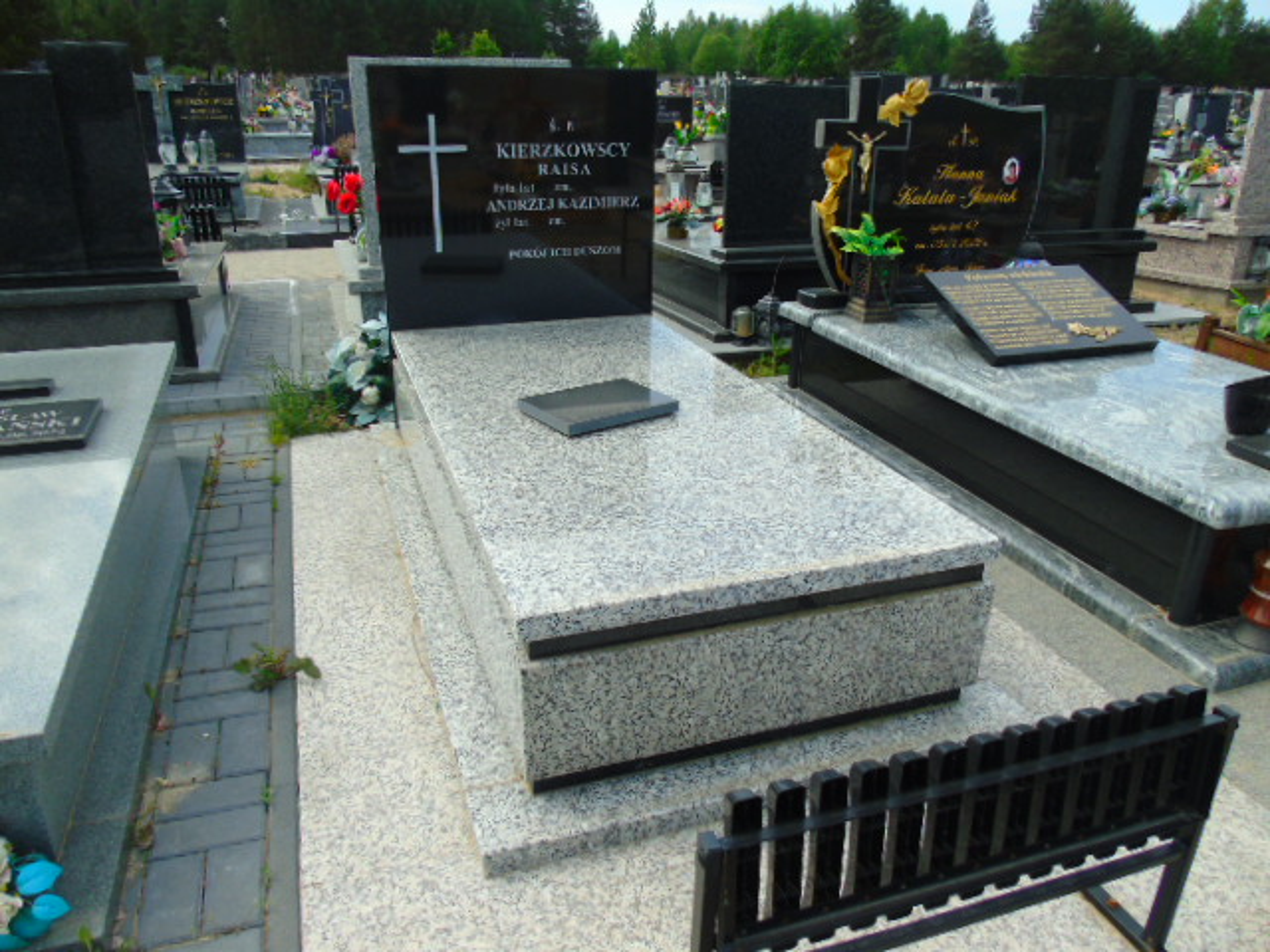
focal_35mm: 25
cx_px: 635
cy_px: 476
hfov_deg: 69.4
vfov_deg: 54.9
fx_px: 917
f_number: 3.4
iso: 80
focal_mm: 4.4
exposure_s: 1/640
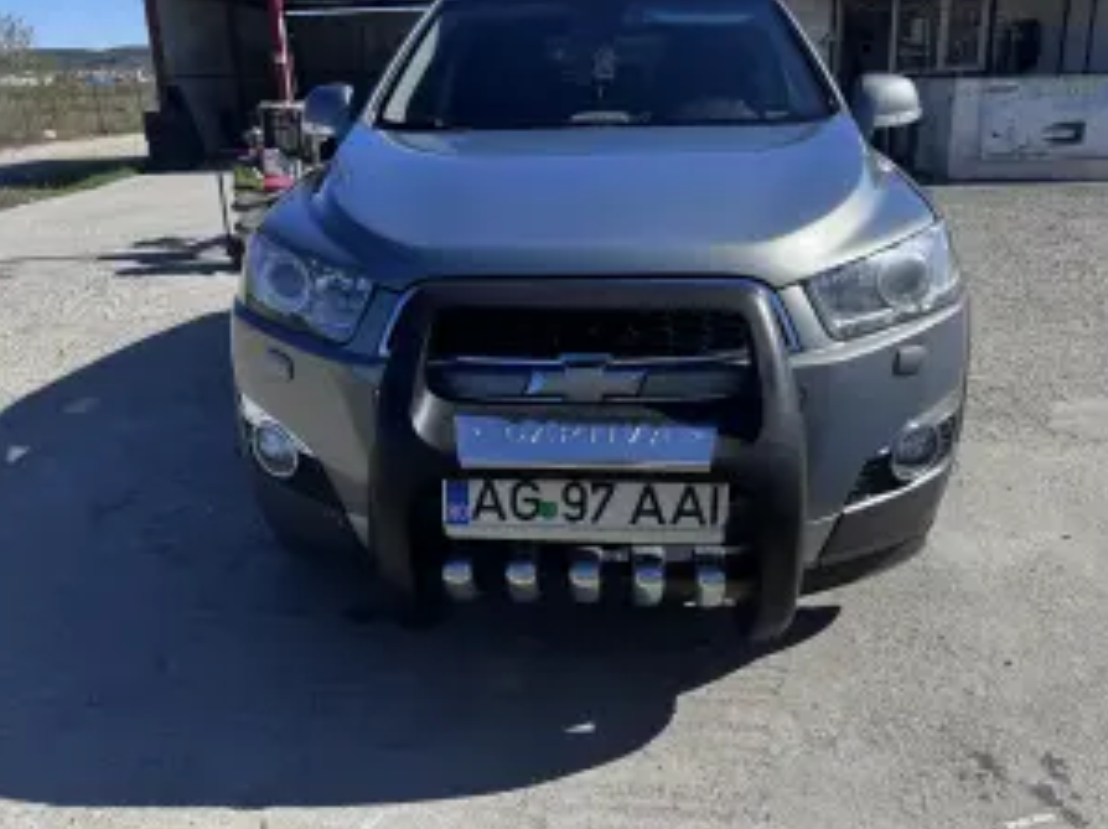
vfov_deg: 48.1
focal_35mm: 29
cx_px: 576
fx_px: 927
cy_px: 379
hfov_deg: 61.7
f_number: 1.78
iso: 80
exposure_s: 1/2959
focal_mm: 6.76
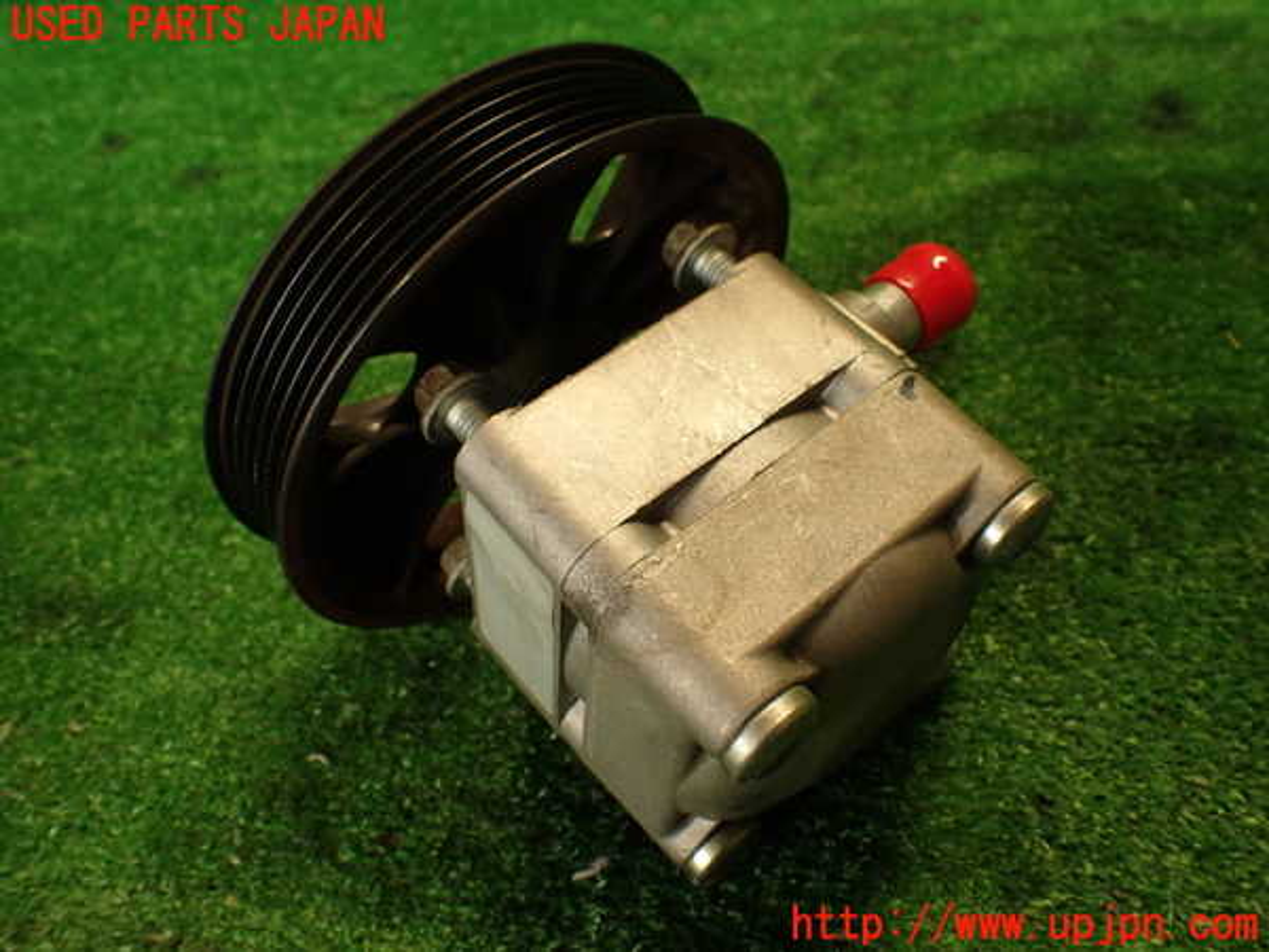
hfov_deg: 56.8
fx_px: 1173
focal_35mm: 32
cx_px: 634
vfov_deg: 44.2
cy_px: 476
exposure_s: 1/40
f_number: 2.4
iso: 200
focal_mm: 5.79
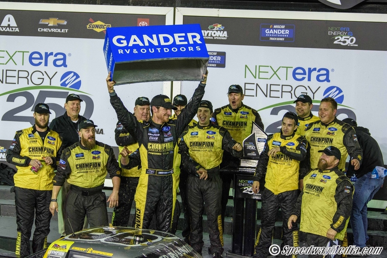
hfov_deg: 19.5
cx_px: 194
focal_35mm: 105
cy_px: 129
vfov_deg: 13.0
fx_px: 1129
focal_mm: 70
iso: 2500
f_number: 2.8
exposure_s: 1/320
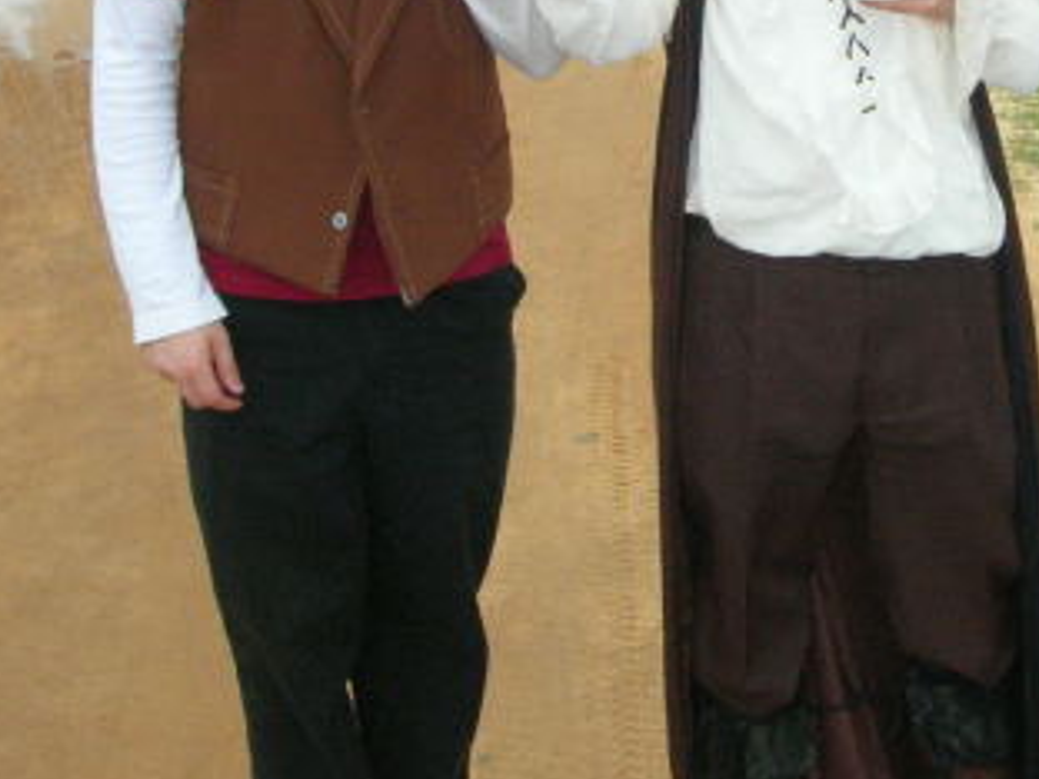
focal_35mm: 78
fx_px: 2341
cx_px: 879
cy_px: 60
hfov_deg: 24.5
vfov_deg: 18.5
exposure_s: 1/1200
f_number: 4.8
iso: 400
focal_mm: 7.8
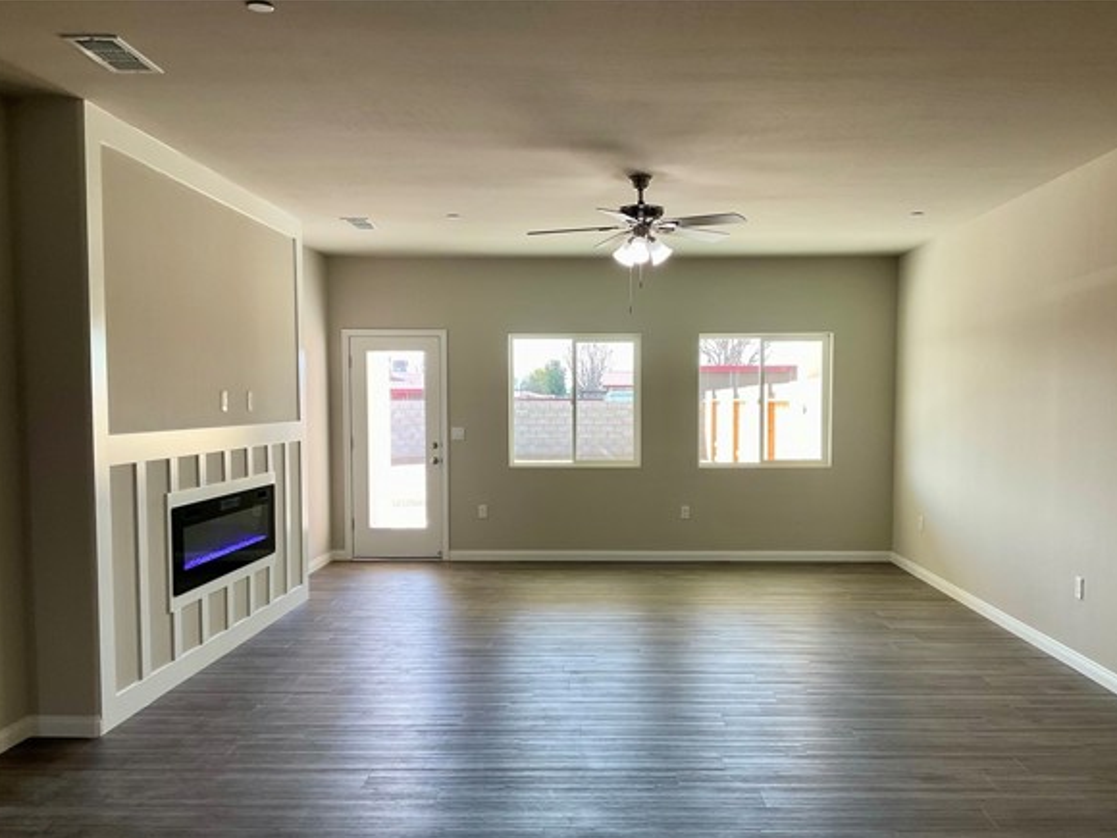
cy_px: 460
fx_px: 1033
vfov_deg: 44.1
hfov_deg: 56.7
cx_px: 607
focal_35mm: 32
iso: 40
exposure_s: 1/120
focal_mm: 3
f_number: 1.8
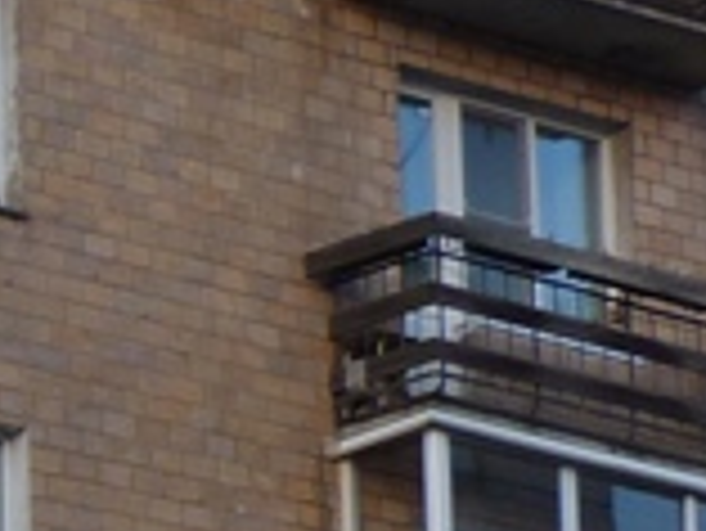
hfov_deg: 6.9
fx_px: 5307
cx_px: -1313
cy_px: 814
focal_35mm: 260
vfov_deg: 5.7
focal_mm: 6.2
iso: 80
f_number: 3
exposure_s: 1/80
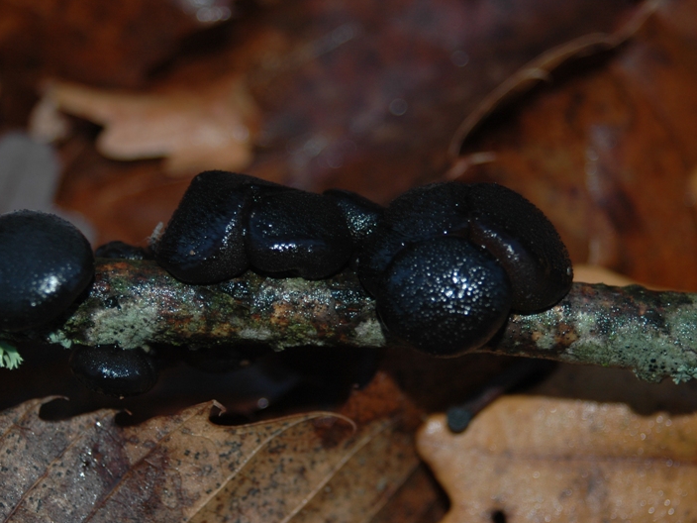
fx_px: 2638
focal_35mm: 131
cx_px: 302
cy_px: 262
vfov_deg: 11.3
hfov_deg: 15.0
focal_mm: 80
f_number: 5.6
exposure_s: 1/60
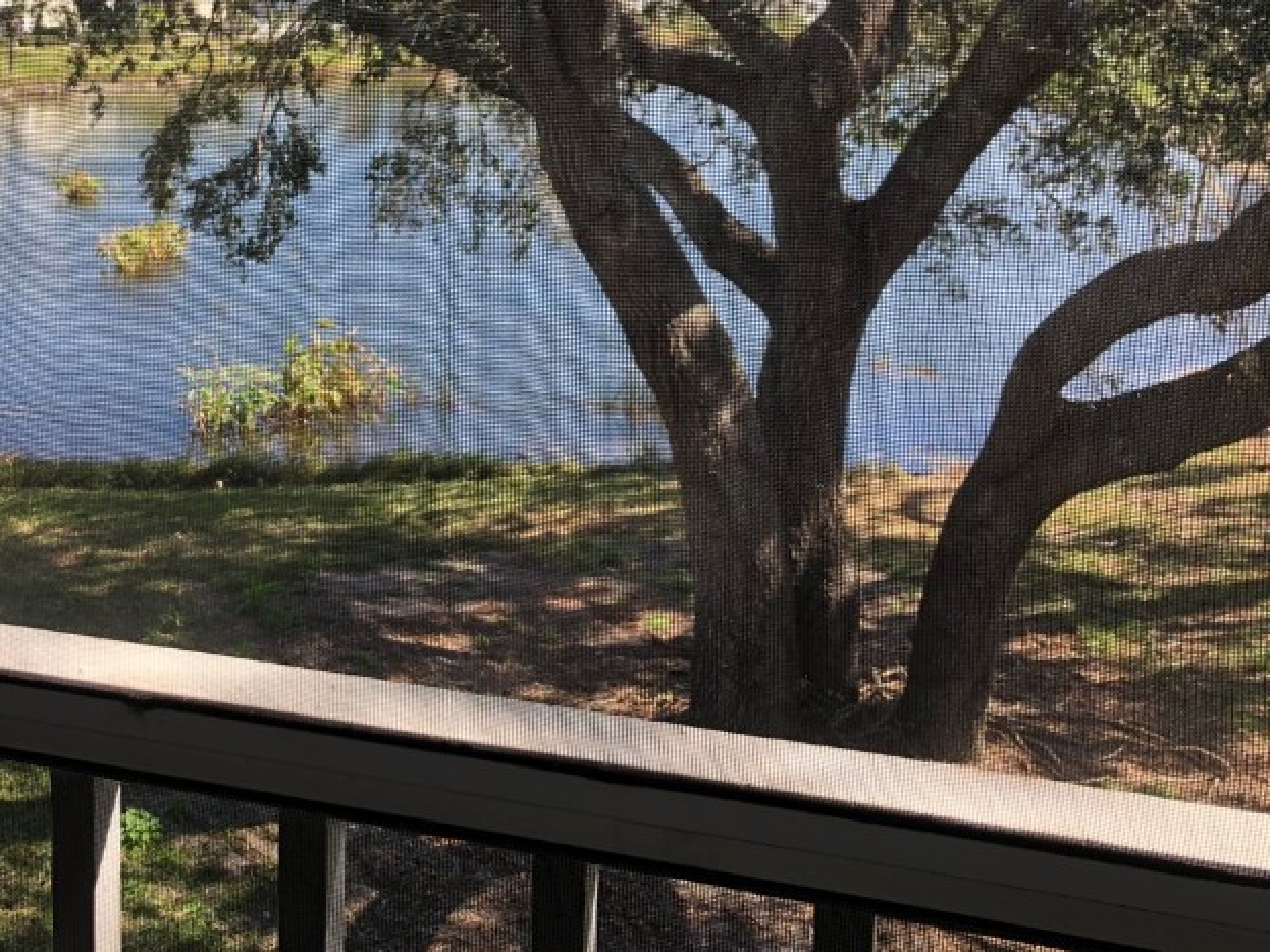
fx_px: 1687
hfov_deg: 40.9
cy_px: 186
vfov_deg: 30.7
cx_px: 457
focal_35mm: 46
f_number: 1.8
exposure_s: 1/390
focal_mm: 4
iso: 20
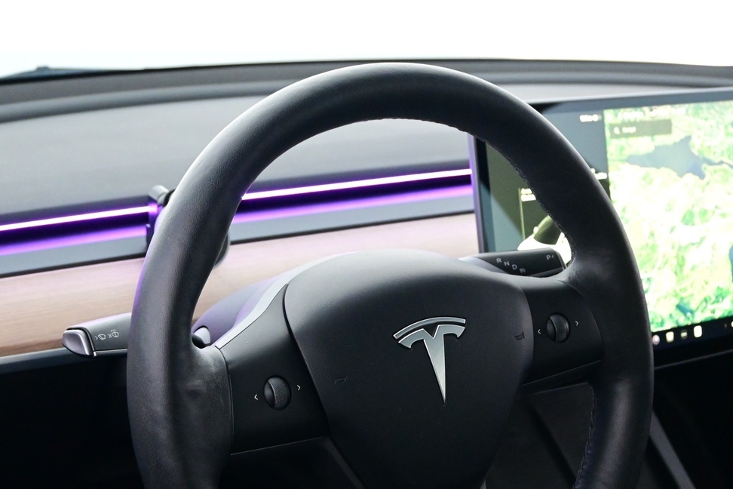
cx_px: 385
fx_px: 1247
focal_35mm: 61
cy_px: 371
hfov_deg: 32.7
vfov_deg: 22.0
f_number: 4.2
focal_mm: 24.5
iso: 3600
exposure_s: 1/40
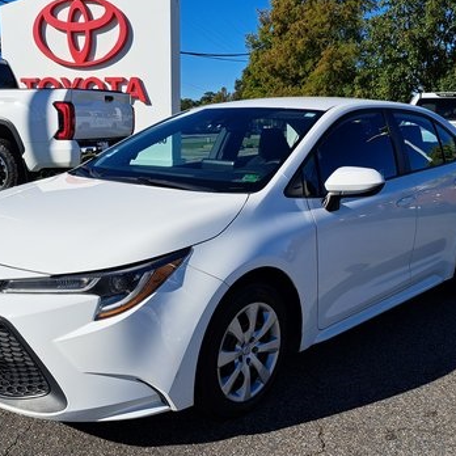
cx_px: 214
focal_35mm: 39
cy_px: 250
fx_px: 581
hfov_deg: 42.8
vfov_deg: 42.8
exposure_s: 1/2203
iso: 50
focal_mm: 5.23
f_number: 1.8
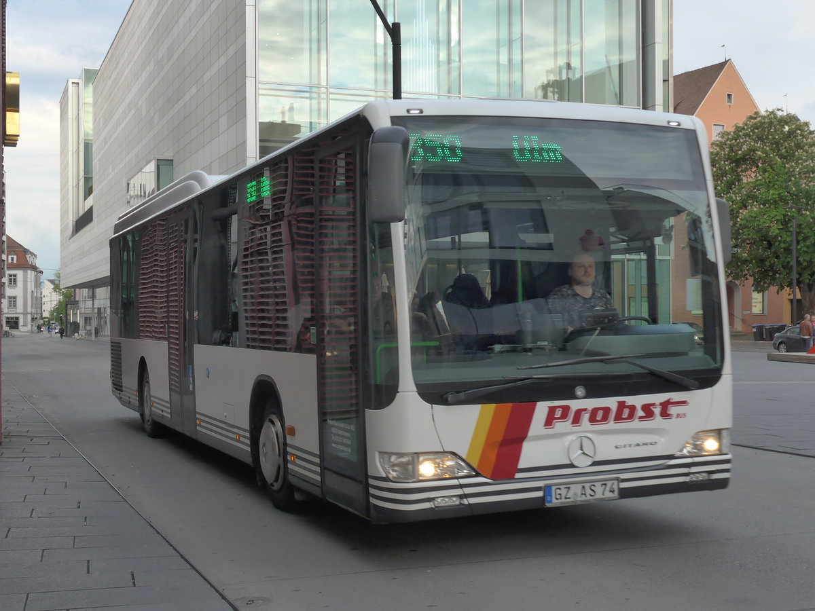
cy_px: 306
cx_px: 408
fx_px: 1154
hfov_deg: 38.9
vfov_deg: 29.7
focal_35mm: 49
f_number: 3.2
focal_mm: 10.1
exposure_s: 1/200
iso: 160
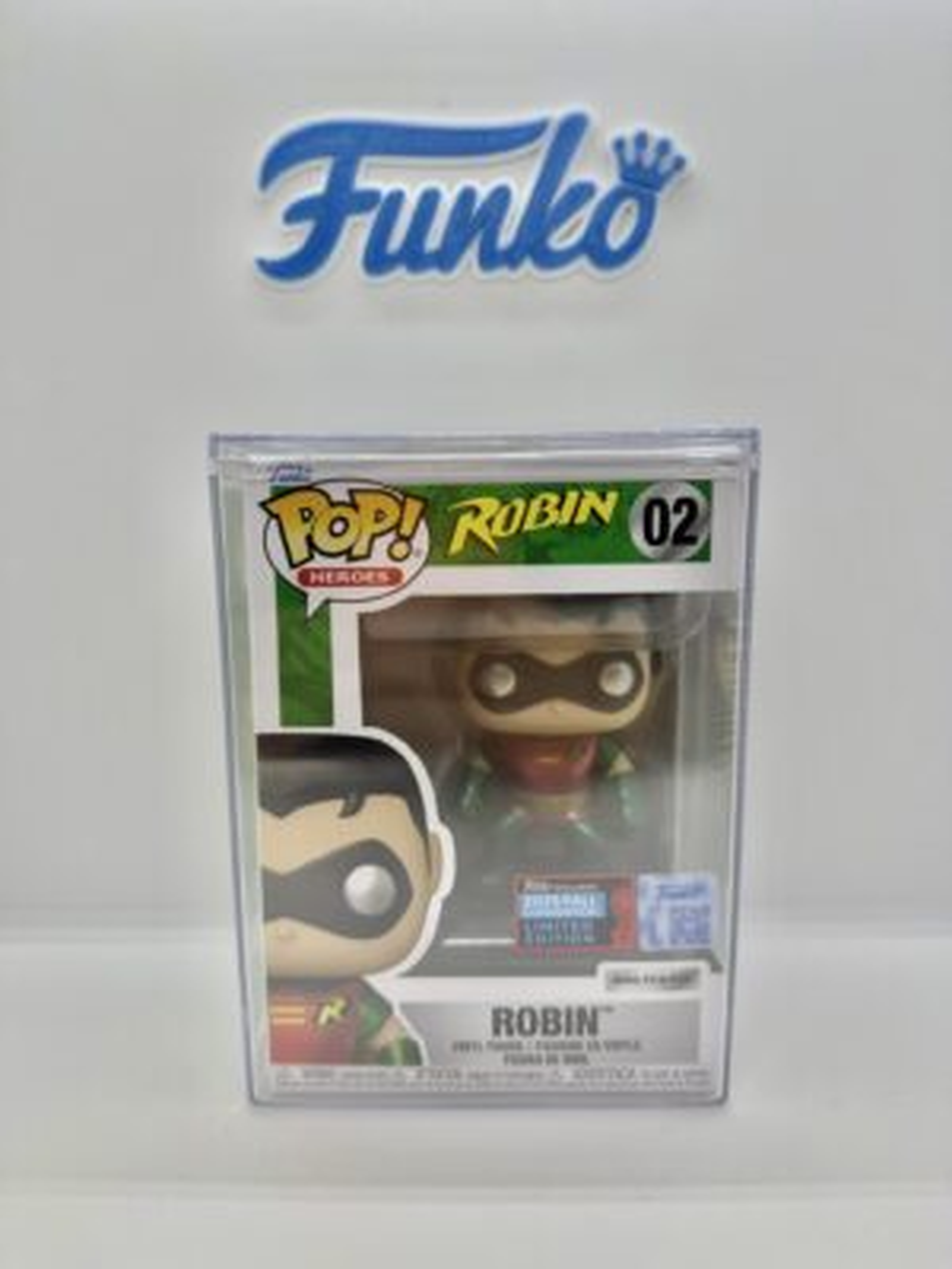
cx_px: 476
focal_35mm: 24
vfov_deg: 71.6
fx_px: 880
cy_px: 634
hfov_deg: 56.8
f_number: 1.78
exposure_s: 1/341
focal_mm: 6.76
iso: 80
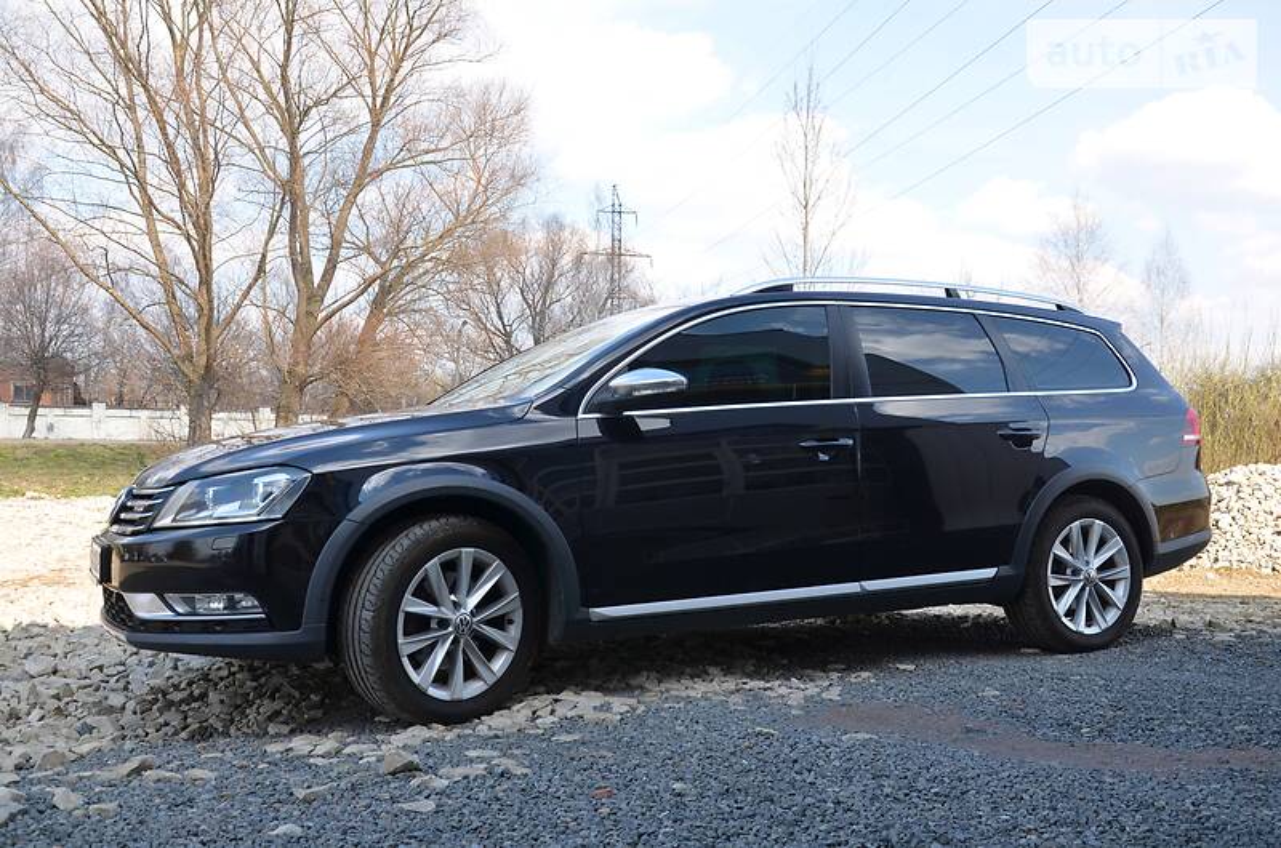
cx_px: 640
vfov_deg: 39.8
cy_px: 424
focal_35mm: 33
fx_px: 1172
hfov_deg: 57.3
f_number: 7.1
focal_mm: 22
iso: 200
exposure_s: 1/200
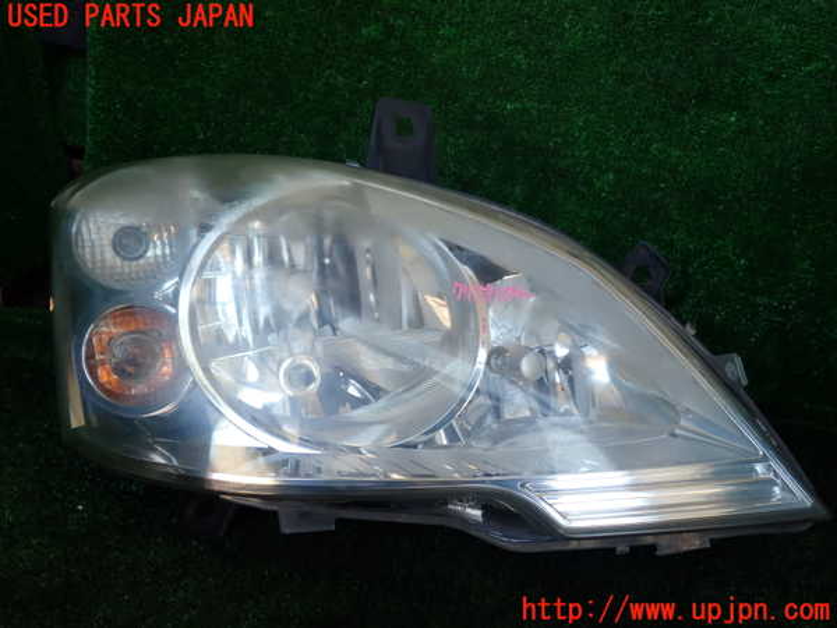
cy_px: 314
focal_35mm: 30
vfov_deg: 46.8
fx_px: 725
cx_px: 418
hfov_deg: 60.0
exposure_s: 1/100
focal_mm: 5.4
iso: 100
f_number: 2.3
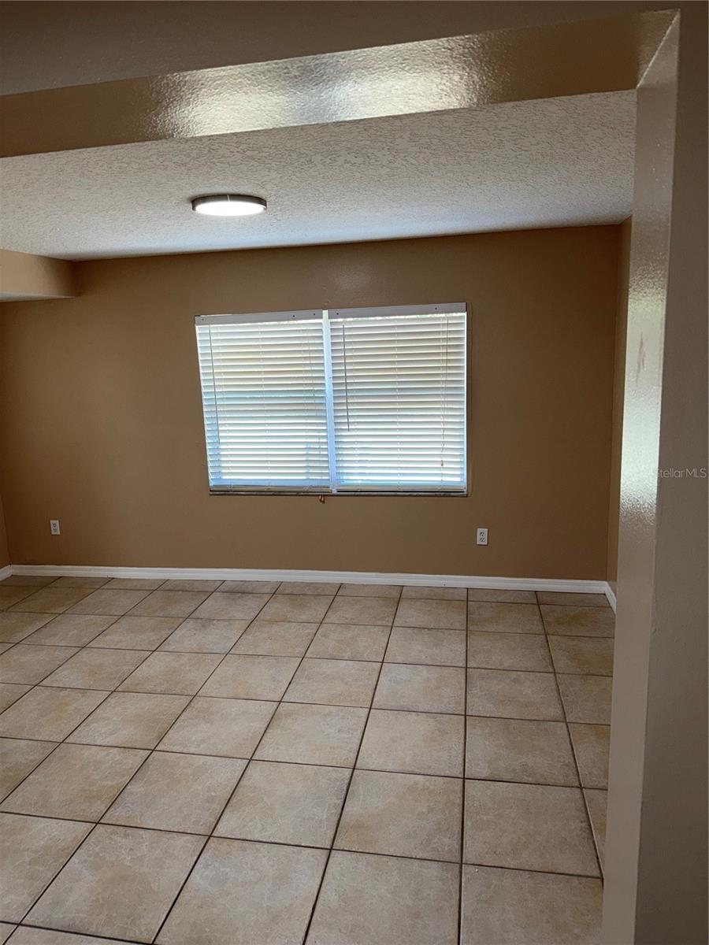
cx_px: 354
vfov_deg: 71.6
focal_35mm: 24
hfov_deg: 56.8
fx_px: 655
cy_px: 472
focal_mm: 6.76
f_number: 1.78
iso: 50
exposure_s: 1/68
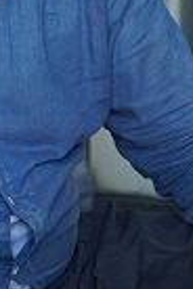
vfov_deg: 16.2
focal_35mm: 122
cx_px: -27
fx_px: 981
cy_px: -42
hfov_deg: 11.1
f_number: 4
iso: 1250
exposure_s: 1/160
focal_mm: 28
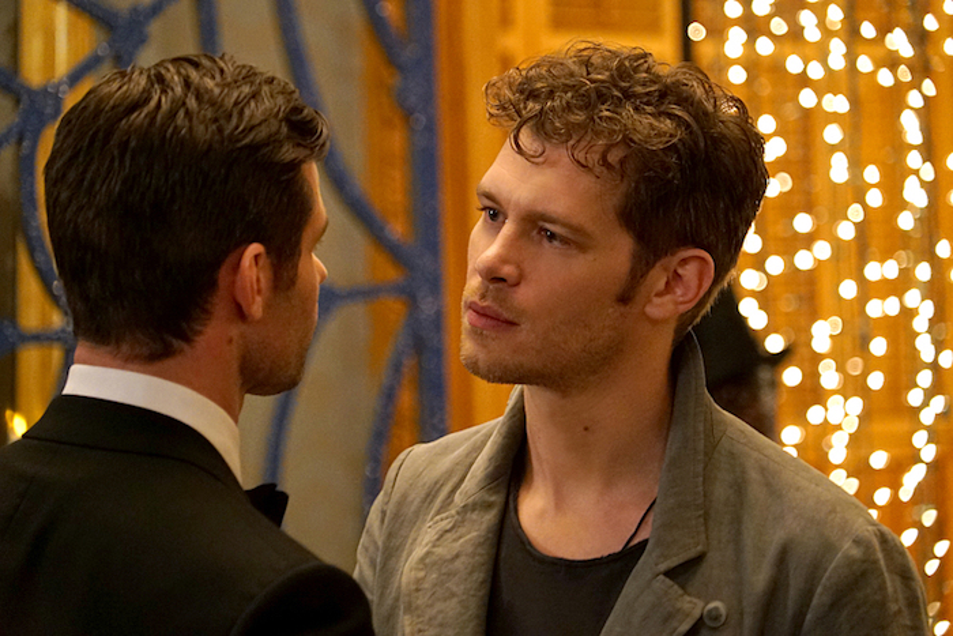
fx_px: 5242
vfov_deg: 6.9
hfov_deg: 10.4
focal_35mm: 198
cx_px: 476
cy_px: 318
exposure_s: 1/80
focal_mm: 198
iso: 10000
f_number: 6.3
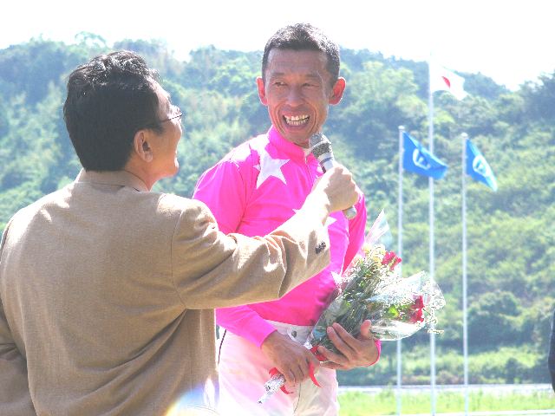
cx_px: 278
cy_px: 208
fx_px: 2710
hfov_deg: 11.7
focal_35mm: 169
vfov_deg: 8.8
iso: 50
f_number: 5.6
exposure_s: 1/500
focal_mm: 28.1
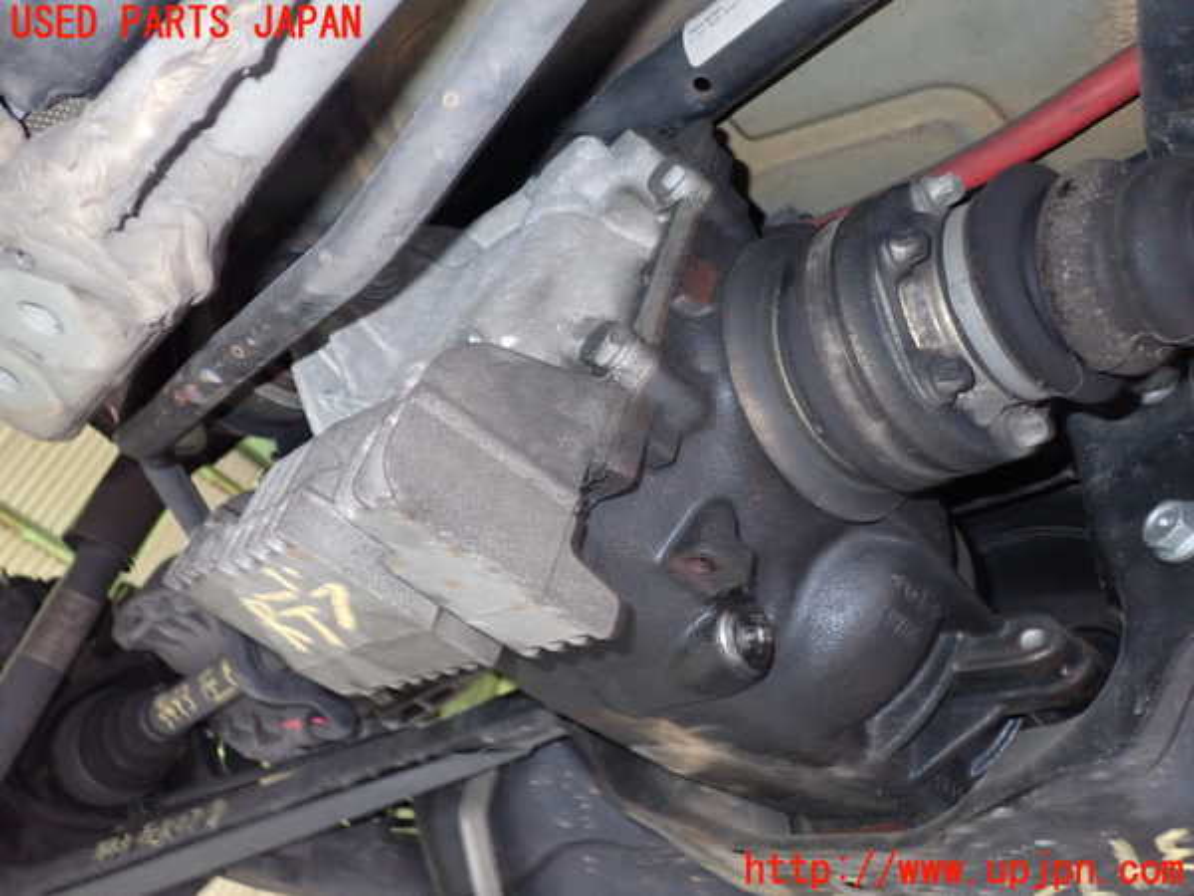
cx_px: 597
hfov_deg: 60.0
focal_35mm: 30
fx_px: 1035
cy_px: 448
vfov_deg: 46.8
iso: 800
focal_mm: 5.4
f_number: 6.3
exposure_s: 1/2.5
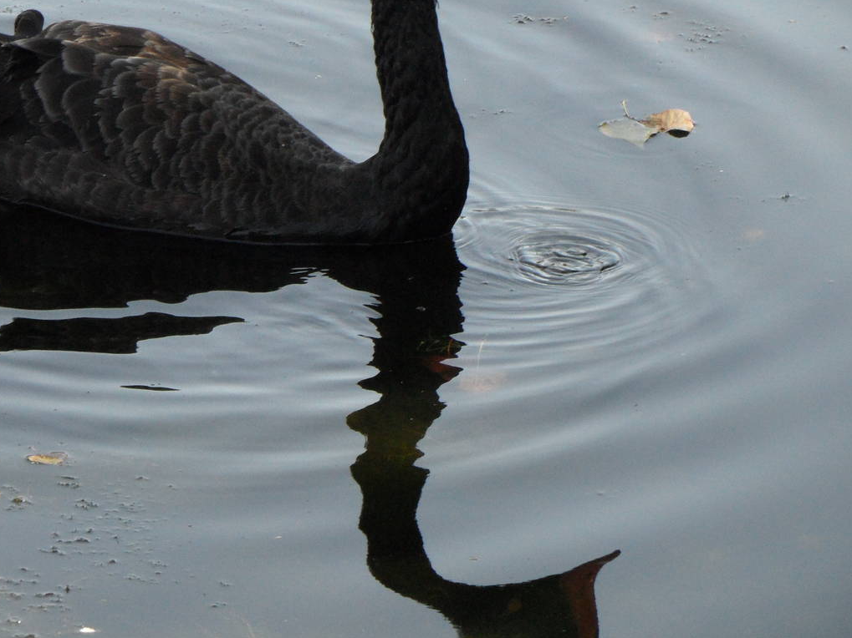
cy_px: 212
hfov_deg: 5.3
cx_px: 268
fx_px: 9278
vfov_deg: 3.9
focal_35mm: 377
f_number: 5
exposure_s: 1/250
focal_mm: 39.5
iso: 200
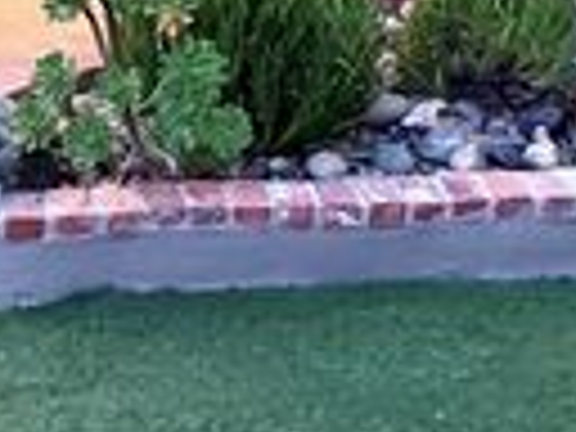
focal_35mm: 111
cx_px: 292
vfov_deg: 11.8
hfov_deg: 17.7
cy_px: -452
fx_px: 1847
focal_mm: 6.76
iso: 800
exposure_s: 1/53
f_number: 1.78
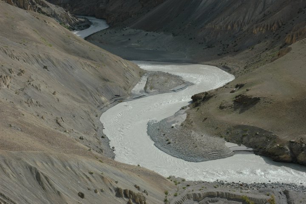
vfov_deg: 23.8
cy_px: 102
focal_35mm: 57
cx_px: 153
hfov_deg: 35.1
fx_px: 484
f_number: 9
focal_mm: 38
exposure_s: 1/320
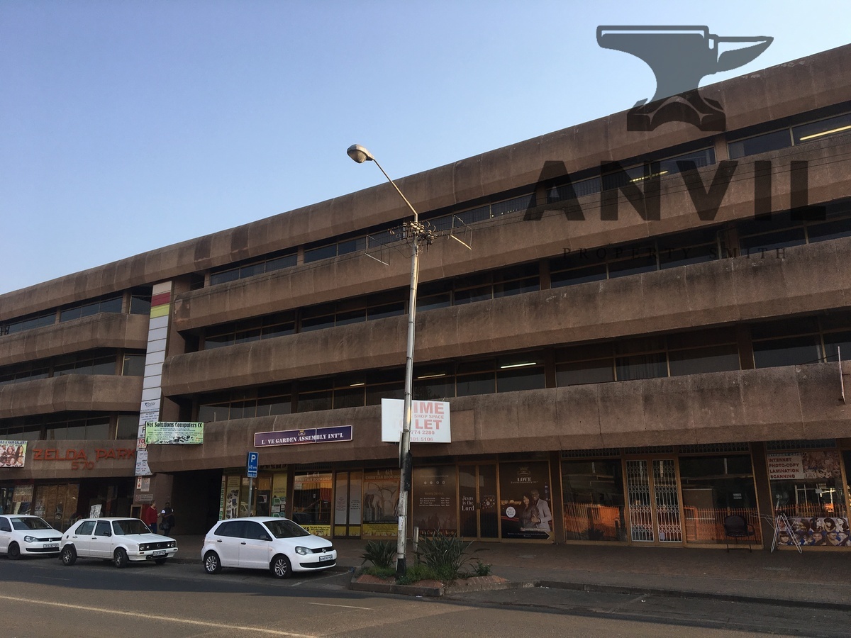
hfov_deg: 61.7
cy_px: 319
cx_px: 426
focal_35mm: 29
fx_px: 713
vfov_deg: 48.2
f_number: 2.2
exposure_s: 1/793
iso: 25
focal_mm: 4.15
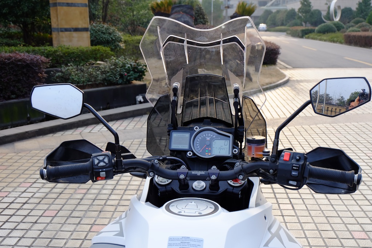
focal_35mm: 38
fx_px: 393
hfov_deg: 50.7
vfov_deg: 35.1
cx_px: 186
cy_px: 124
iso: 400
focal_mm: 25.6
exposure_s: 1/220
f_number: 5.6
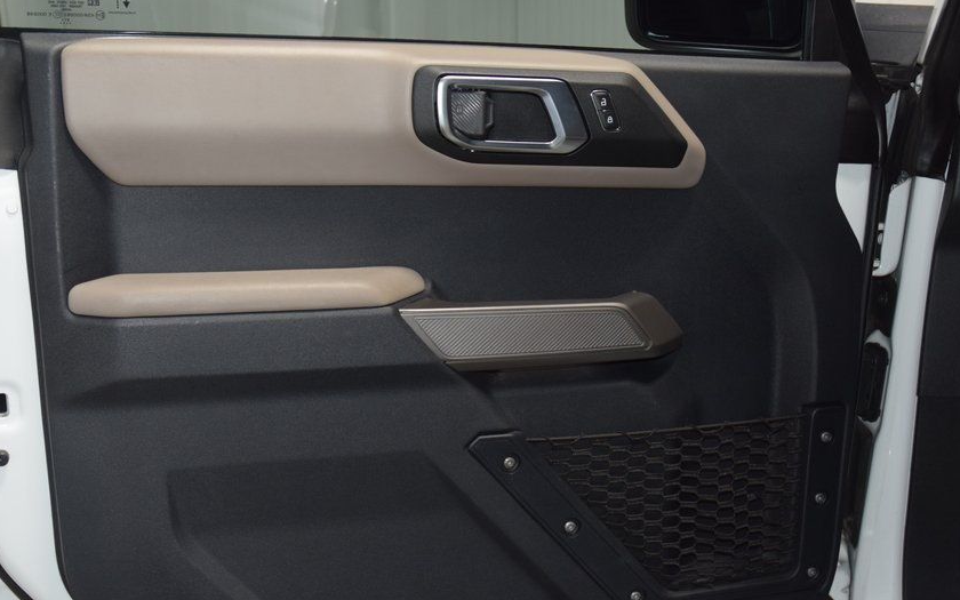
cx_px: 450
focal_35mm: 41
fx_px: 1073
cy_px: 351
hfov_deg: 48.2
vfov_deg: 31.2
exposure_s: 1/60
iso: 800
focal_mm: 22
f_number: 3.8
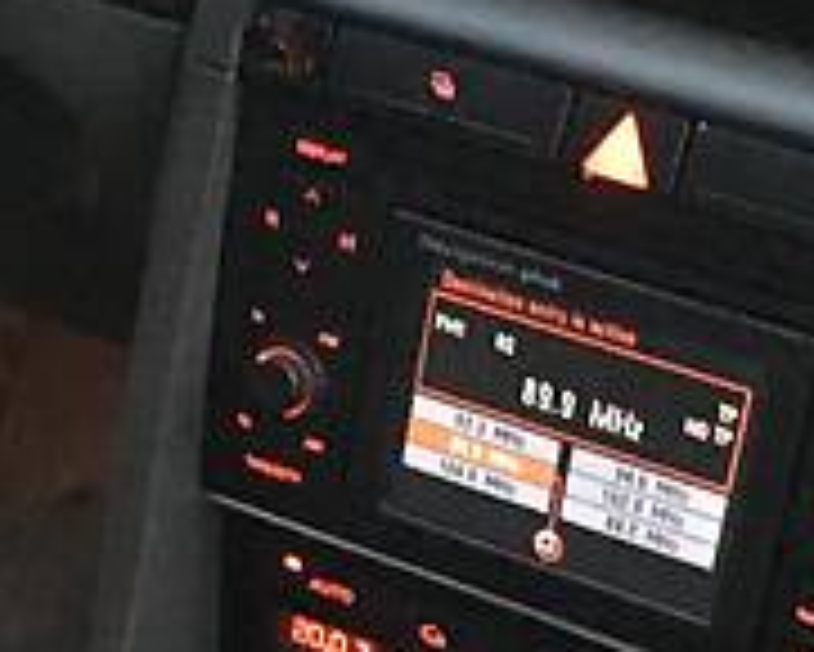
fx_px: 3013
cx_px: 279
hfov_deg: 15.4
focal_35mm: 125
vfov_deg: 12.3
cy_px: 535
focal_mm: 4.2
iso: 640
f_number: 2.2
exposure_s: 1/17
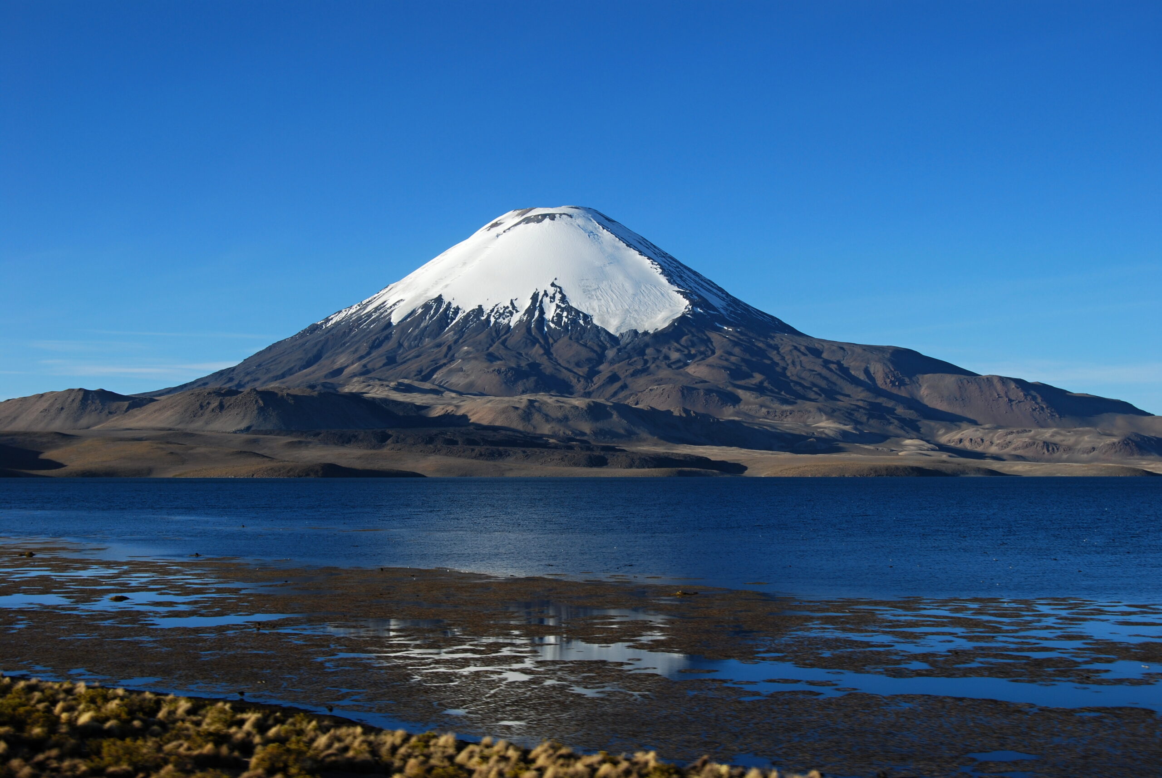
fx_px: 1648
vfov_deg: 26.6
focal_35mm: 51
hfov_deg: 38.8
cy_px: 389
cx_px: 581
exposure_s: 1/250
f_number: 8
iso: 100
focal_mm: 34
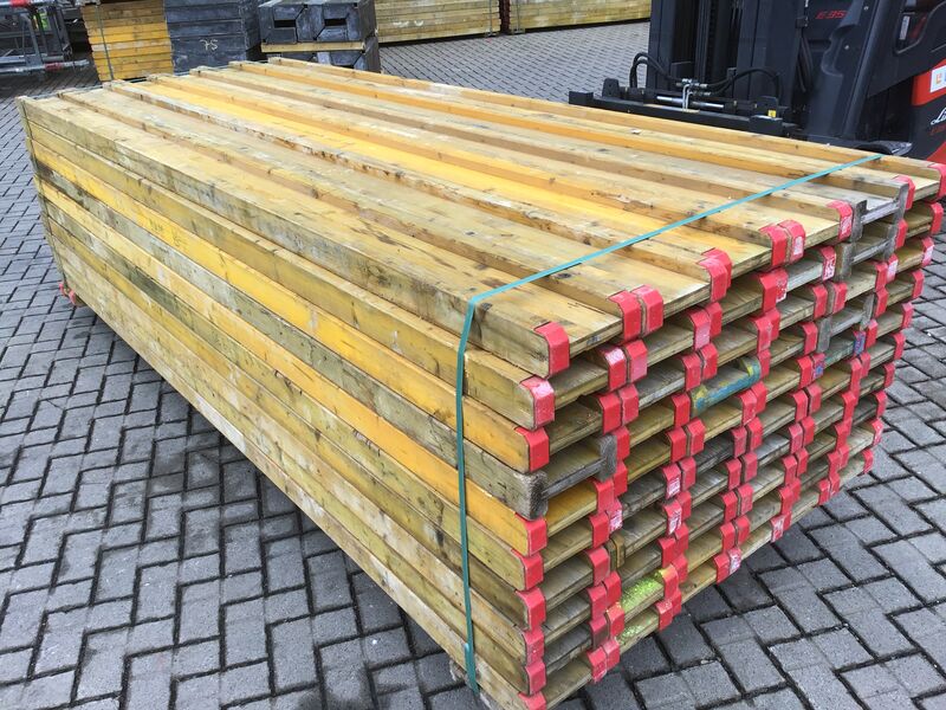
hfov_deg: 58.4
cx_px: 473
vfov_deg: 45.4
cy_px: 355
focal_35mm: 31
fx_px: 847
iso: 32
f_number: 2.4
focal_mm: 3.3
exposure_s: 1/100
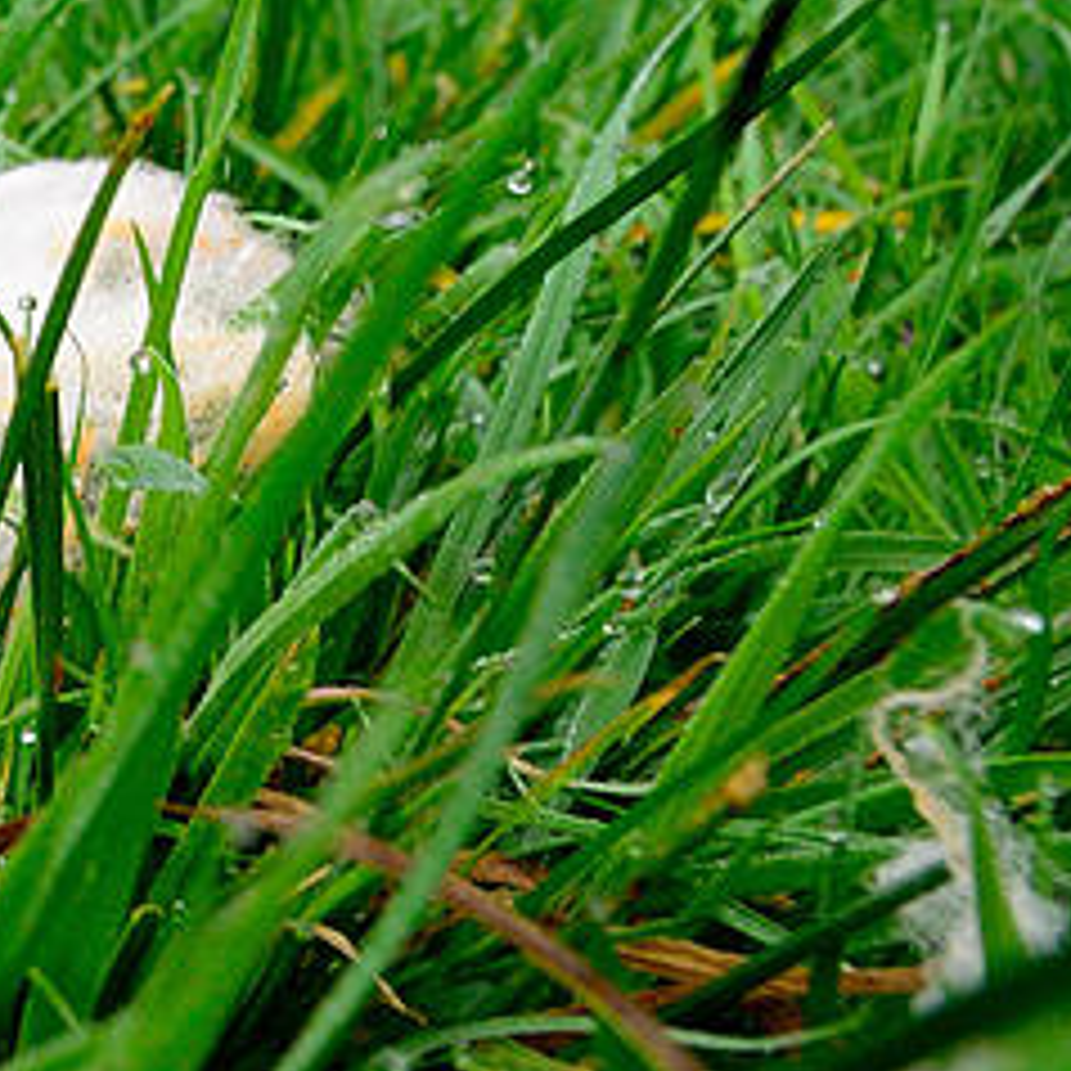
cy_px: -11
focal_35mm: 80
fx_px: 2800
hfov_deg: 18.0
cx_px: -763
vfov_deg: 20.9
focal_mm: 16
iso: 1000
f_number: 8
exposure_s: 1/250
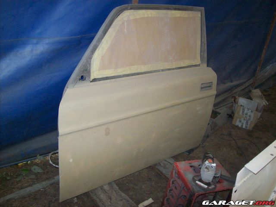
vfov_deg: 39.7
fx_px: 287
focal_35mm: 36
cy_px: 104
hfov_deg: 51.4
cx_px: 138
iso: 200
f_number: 2.7
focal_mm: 6
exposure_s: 1/64
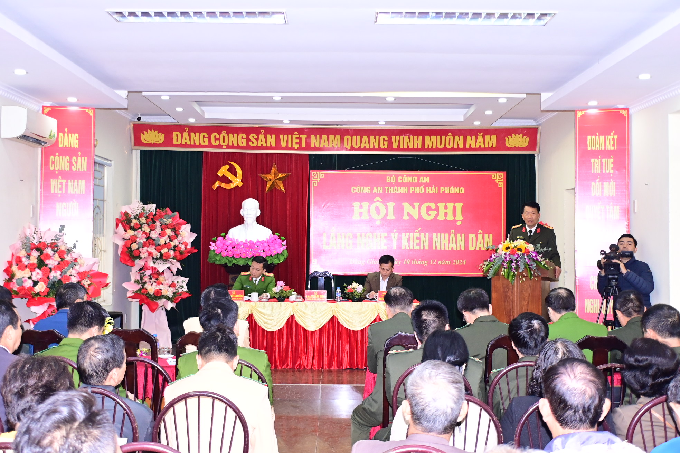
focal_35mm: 40
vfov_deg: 33.4
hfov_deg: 48.5
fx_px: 755
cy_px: 226
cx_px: 340
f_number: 4
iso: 2000
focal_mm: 27
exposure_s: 1/200
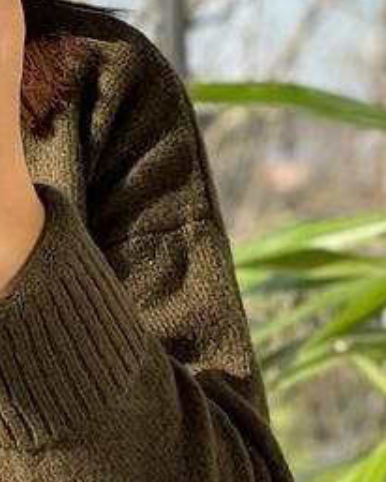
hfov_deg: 6.3
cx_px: -86
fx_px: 3466
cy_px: 552
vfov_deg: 7.9
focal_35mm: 243
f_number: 1.78
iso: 64
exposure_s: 1/354
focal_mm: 6.86
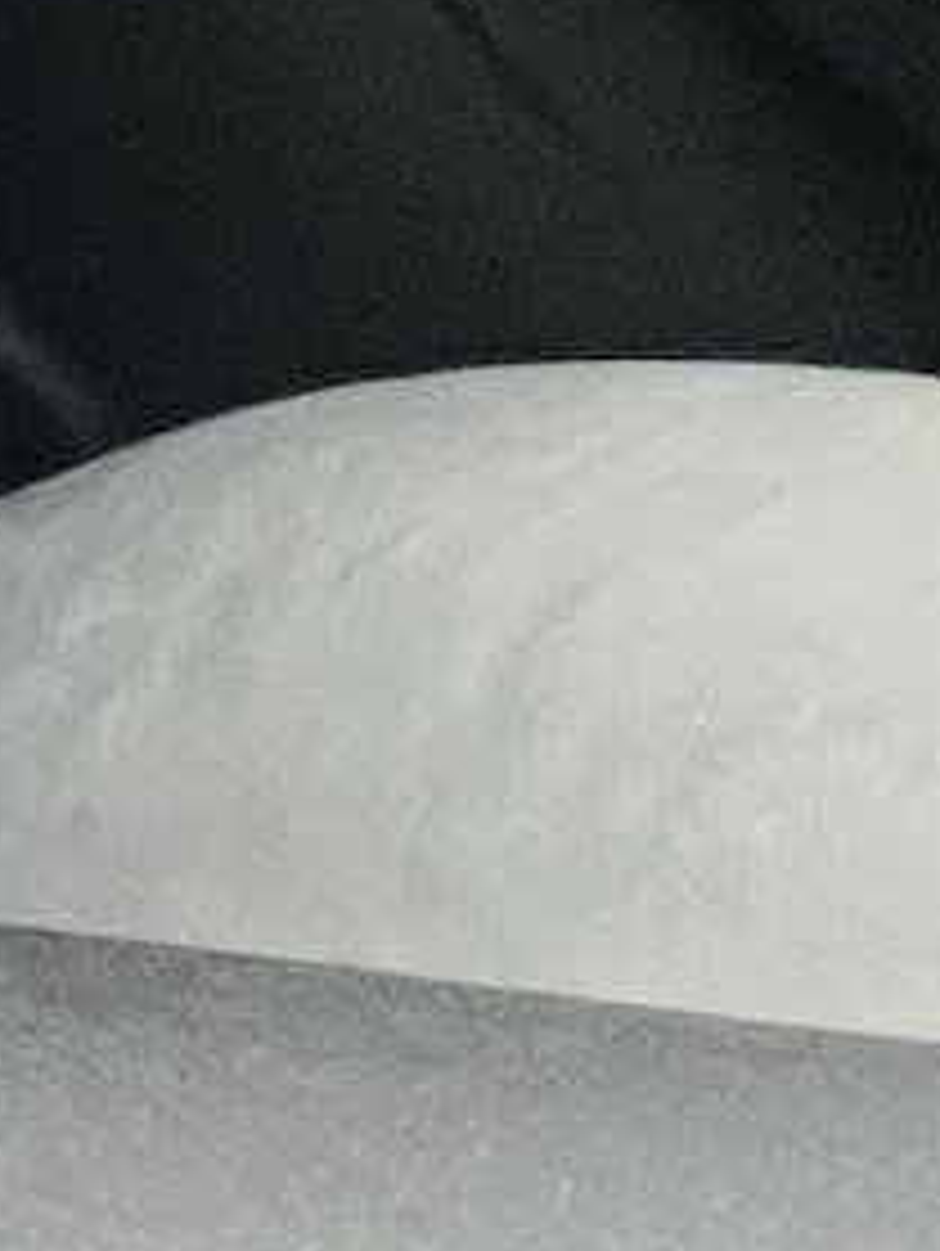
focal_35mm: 101
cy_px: -886
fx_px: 3651
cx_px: -3166
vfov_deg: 16.7
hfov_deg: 7.4
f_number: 1.8
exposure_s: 1/60
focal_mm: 1.57
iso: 250
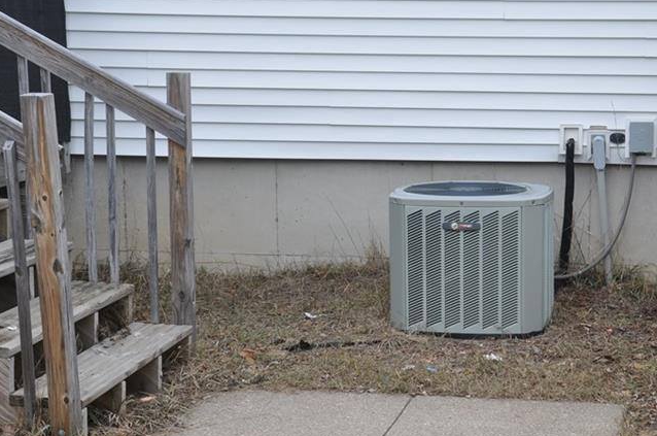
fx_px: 1403
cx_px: 476
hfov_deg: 26.1
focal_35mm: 77
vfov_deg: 17.6
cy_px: 263
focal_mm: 32
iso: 200
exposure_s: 1/250
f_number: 8
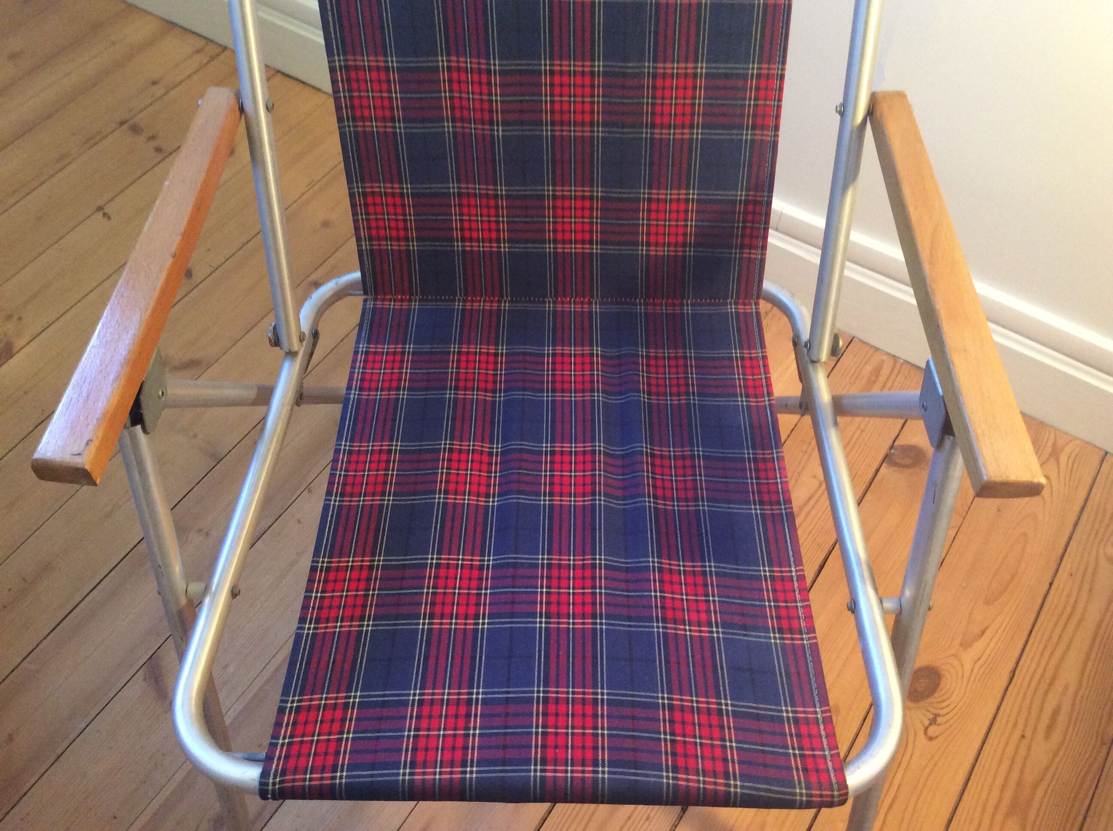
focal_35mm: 32
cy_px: 416
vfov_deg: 44.1
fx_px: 1027
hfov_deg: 56.9
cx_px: 556
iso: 160
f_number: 2.4
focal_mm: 3.3
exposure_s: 1/25
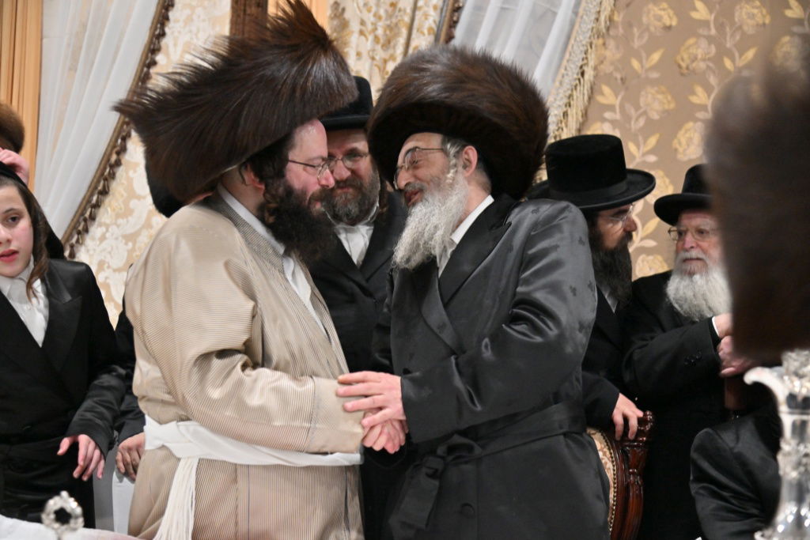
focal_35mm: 46
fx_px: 1035
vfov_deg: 29.3
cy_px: 270
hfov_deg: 42.7
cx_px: 405
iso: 2000
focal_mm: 46
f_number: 4
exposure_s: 1/400
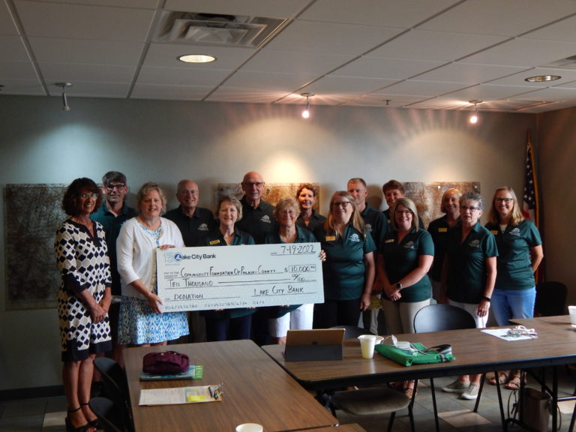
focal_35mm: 38
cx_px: 288
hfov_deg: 49.0
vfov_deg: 37.7
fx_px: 632
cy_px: 216
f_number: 3.4
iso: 200
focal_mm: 6.8
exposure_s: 1/30
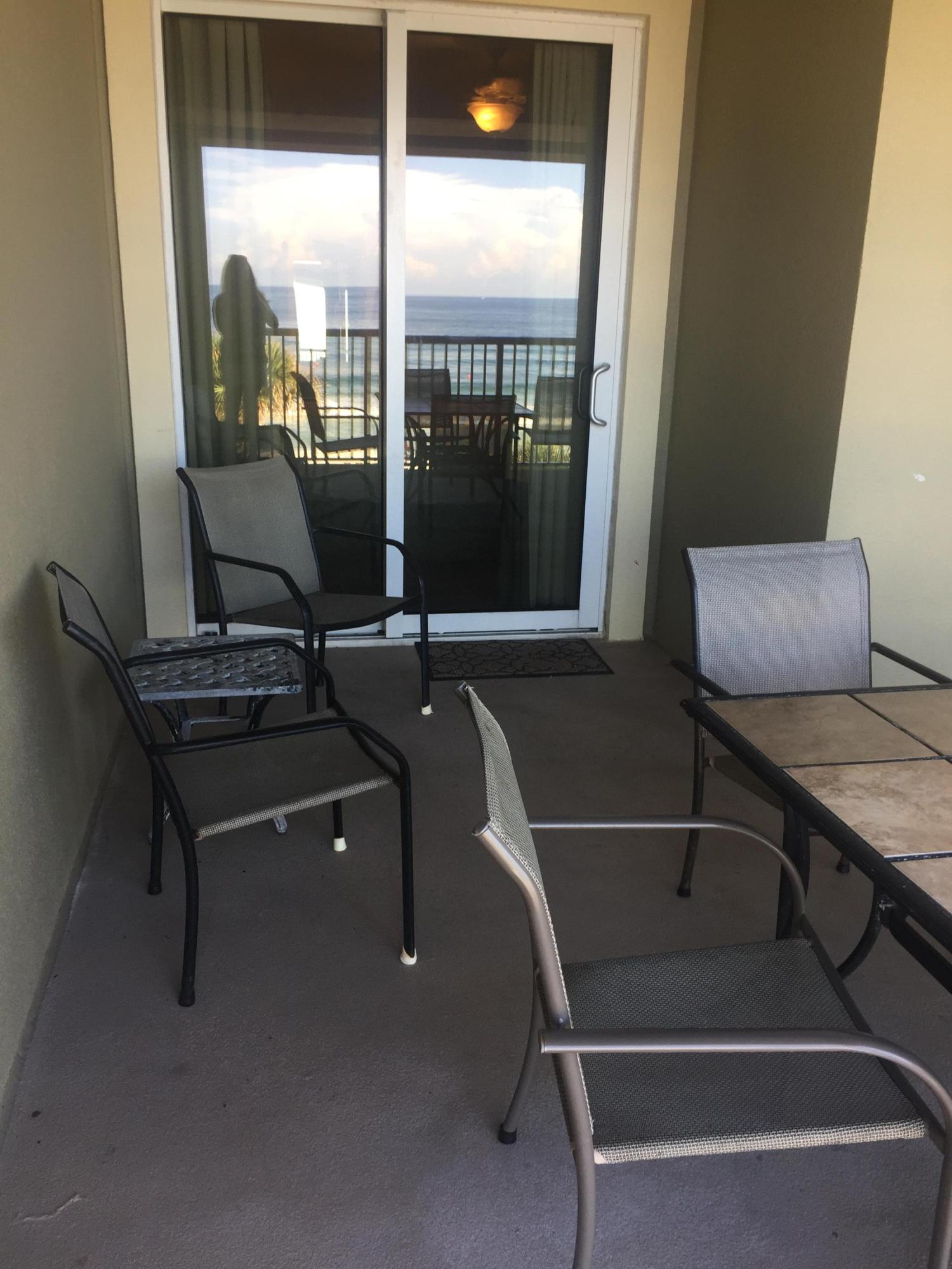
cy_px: 634
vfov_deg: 61.7
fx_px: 1063
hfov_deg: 48.2
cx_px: 476
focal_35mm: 29
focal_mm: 4.15
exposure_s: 1/50
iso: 32
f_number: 2.2
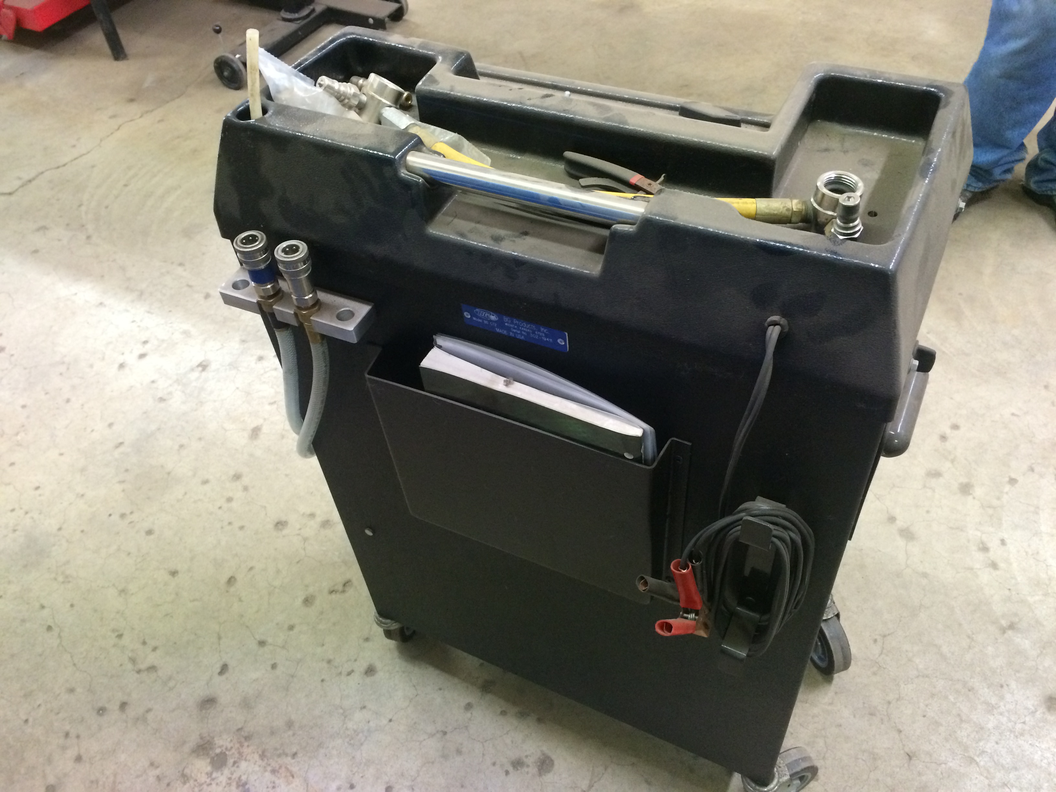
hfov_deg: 61.7
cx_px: 528
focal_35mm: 29
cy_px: 396
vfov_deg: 48.2
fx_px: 885
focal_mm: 4.15
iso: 320
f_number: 2.2
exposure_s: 1/20
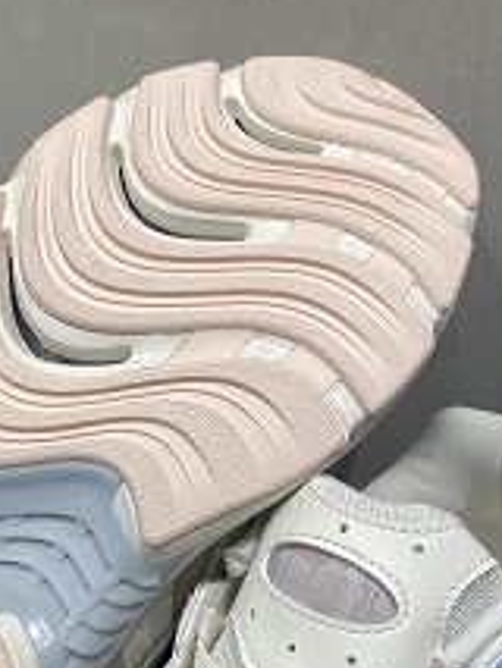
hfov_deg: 23.8
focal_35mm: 61
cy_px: 690
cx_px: 130
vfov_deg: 29.3
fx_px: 1178
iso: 32
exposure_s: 1/120
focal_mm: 4.25
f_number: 1.8
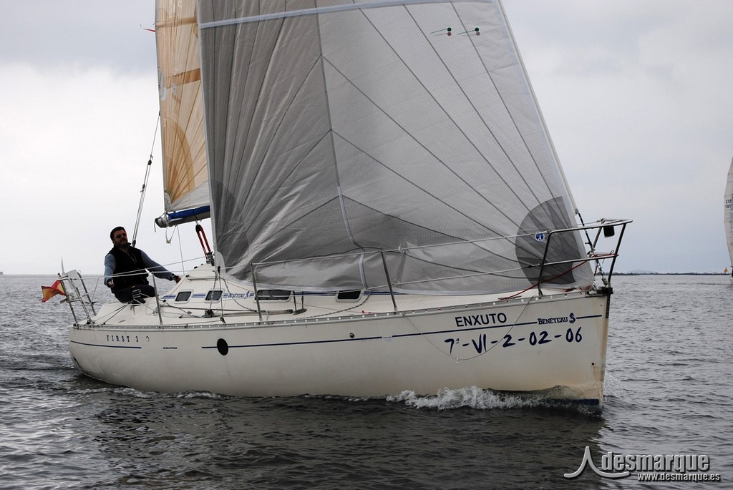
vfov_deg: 16.6
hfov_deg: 24.6
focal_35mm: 82
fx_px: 1681
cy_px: 245
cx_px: 366
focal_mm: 55
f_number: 5.6
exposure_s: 1/125
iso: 100
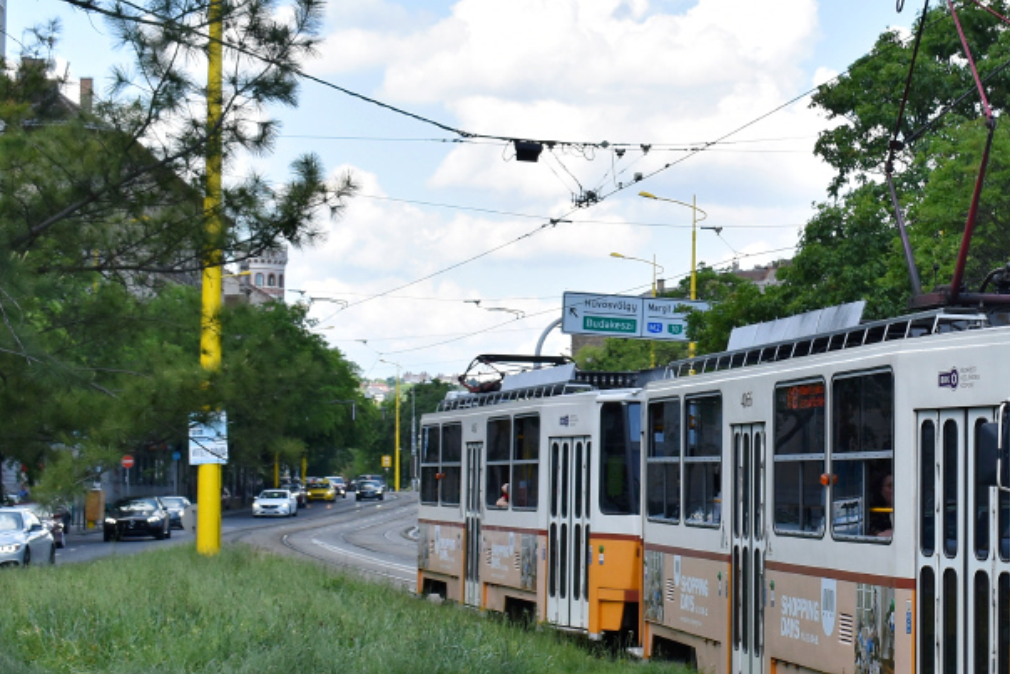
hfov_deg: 19.9
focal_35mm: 100
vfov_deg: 13.7
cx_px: 973
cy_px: 401
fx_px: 2808
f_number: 9
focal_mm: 31
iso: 200
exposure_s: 1/320
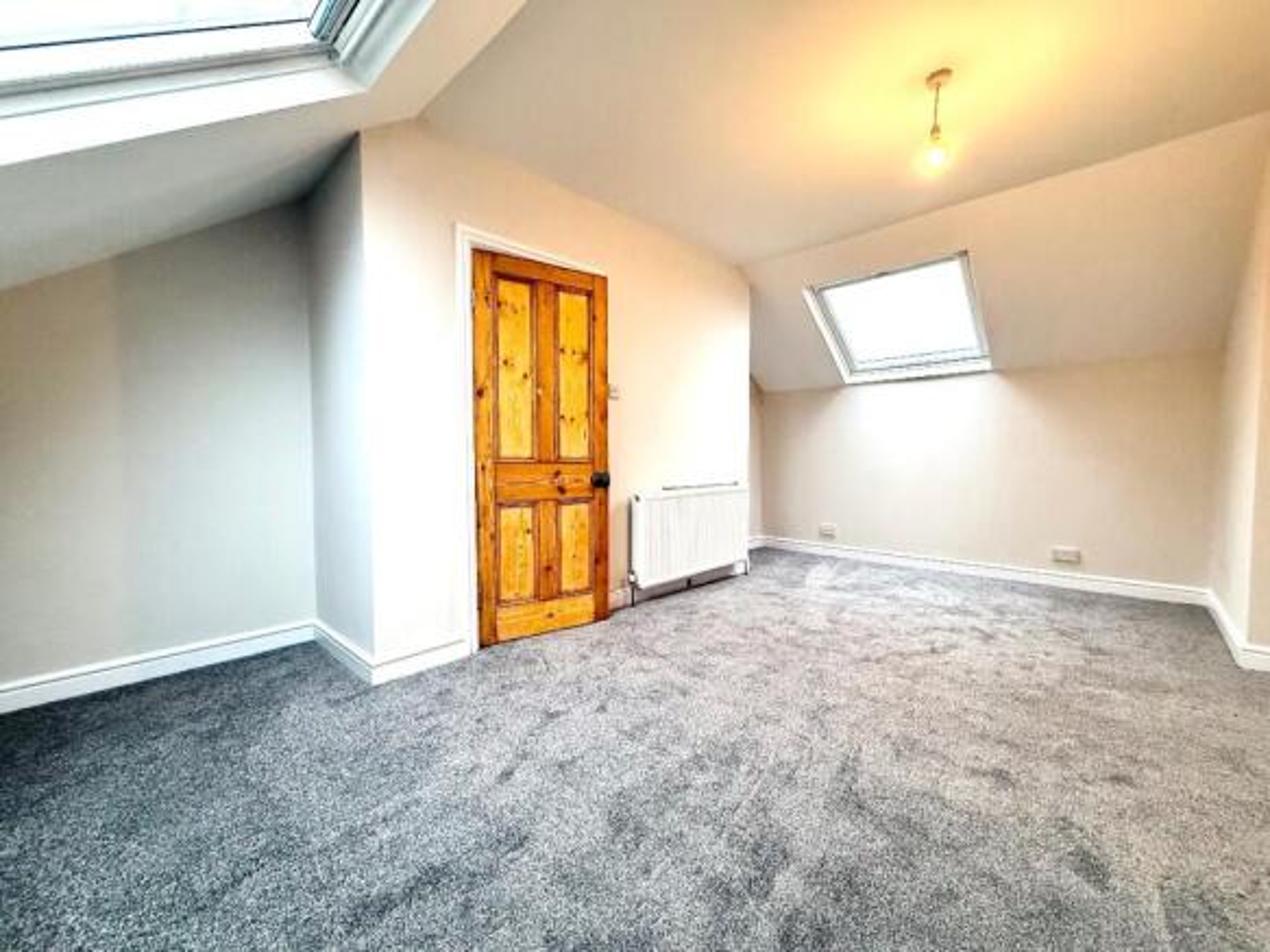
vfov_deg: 85.7
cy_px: 476
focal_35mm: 14
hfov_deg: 102.1
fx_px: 514
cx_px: 635
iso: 320
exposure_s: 1/100
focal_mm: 2.22
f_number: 2.2
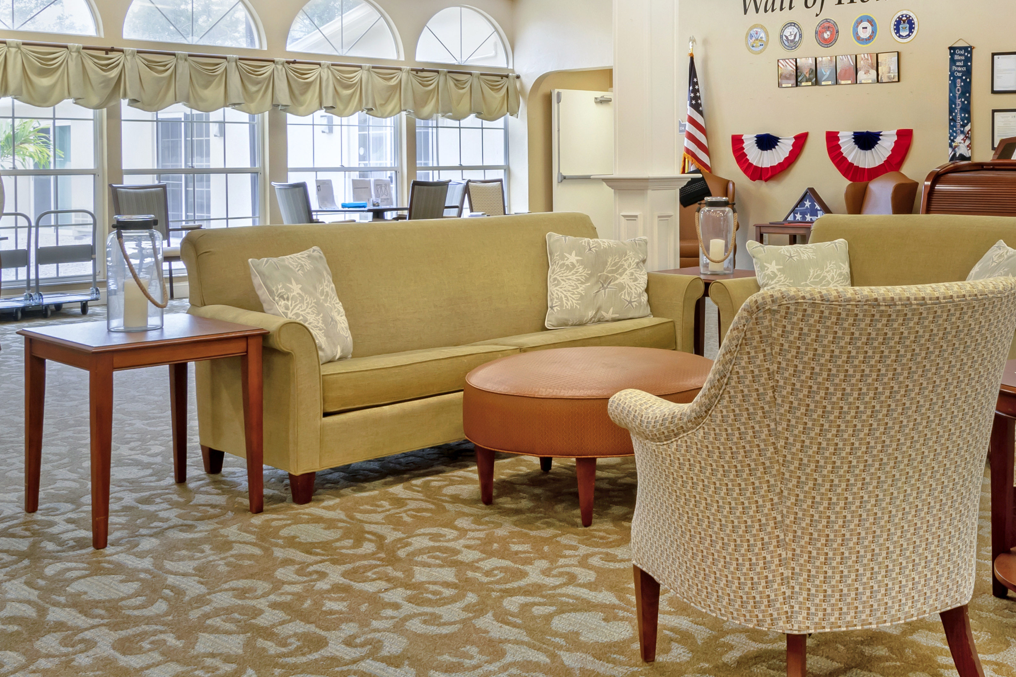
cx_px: 690
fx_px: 1016
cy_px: 207
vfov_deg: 36.4
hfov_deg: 52.0
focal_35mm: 36
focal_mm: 19
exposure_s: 1/10
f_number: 11
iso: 400
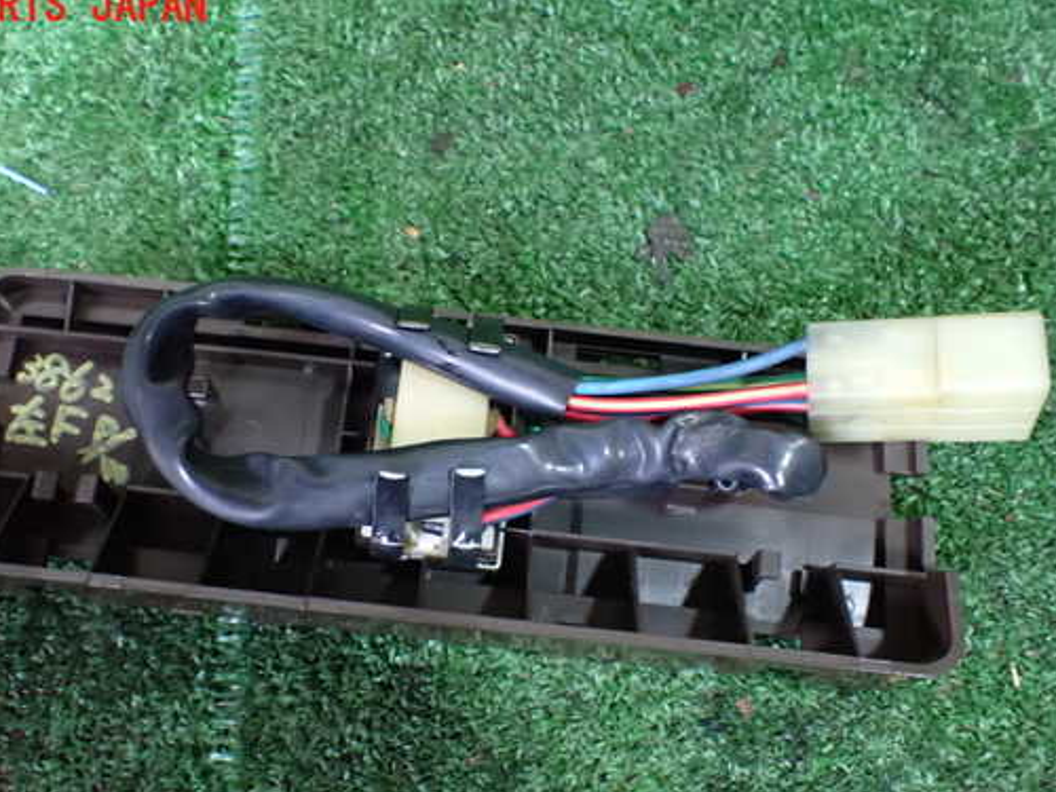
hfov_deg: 51.2
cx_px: 456
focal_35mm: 36
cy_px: 456
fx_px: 1098
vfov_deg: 39.6
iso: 1250
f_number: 2.3
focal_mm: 5.4
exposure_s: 1/30
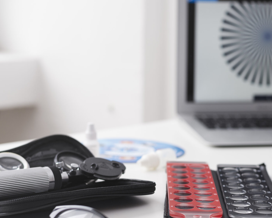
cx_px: 181
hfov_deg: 23.5
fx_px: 652
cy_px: 143
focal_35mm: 81
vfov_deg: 18.9
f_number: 4
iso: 320
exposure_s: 1/200
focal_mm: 50
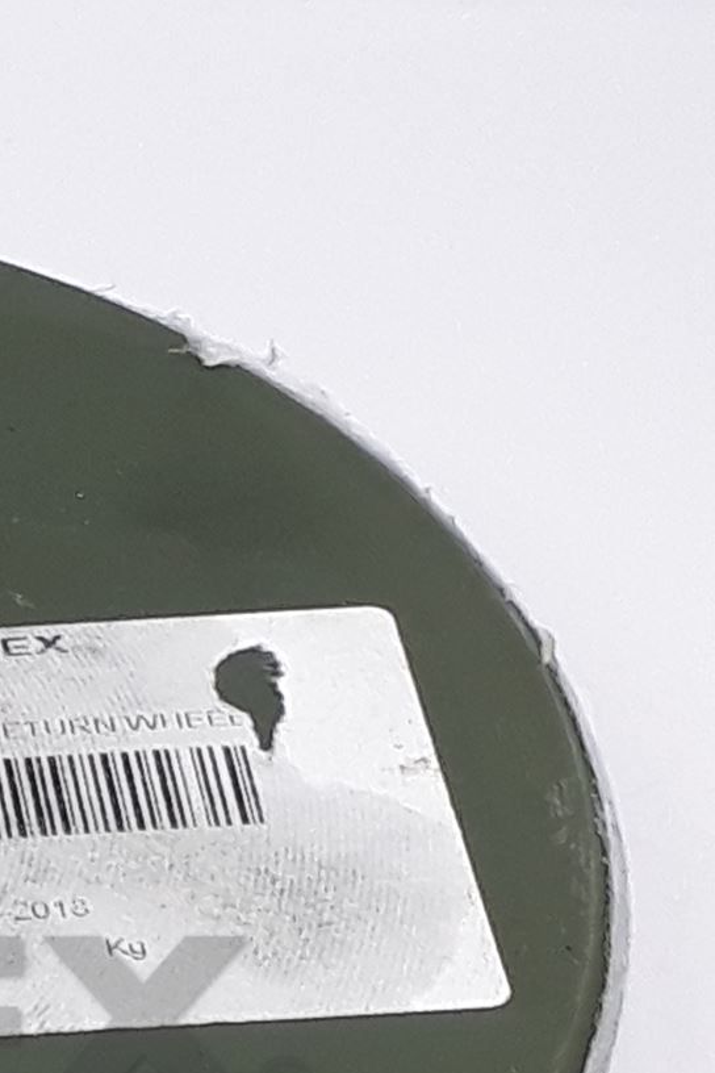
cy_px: 1016
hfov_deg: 17.0
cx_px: -410
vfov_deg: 27.2
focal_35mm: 71
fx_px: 2115
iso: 50
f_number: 1.9
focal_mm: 3.6
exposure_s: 1/50
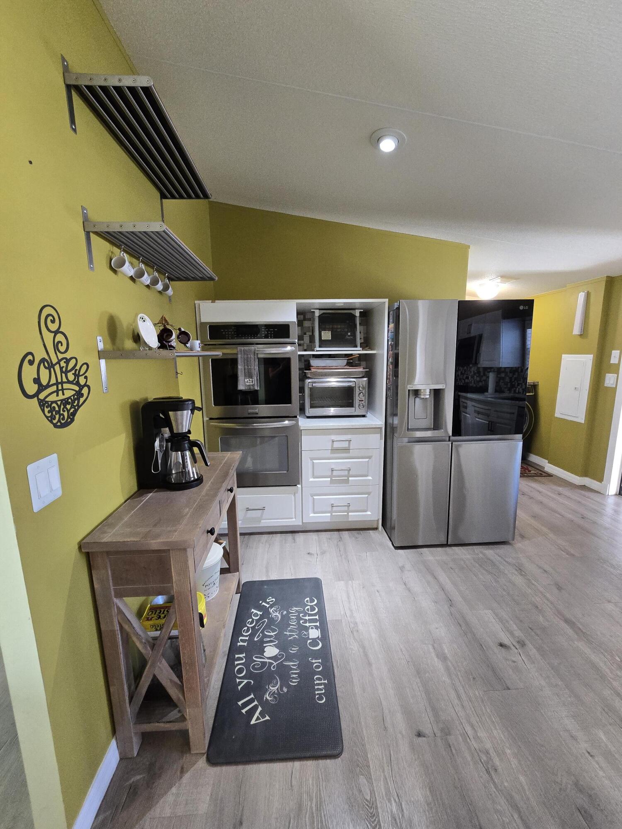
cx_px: 311
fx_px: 311
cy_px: 414
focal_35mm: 13
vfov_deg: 106.2
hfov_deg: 89.9
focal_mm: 2.2
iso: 320
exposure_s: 1/60
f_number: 2.2
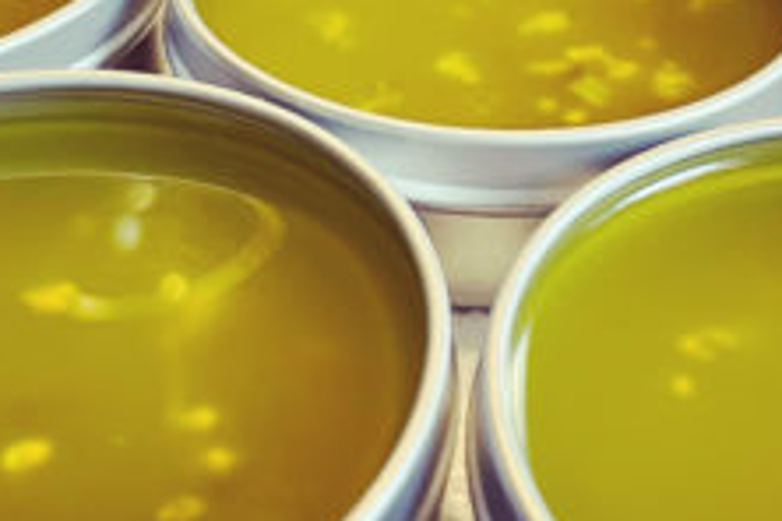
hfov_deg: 27.6
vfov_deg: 18.2
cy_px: 0
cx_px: 476
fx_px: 1586
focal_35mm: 73
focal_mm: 4.2
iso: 125
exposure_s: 1/60
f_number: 1.6
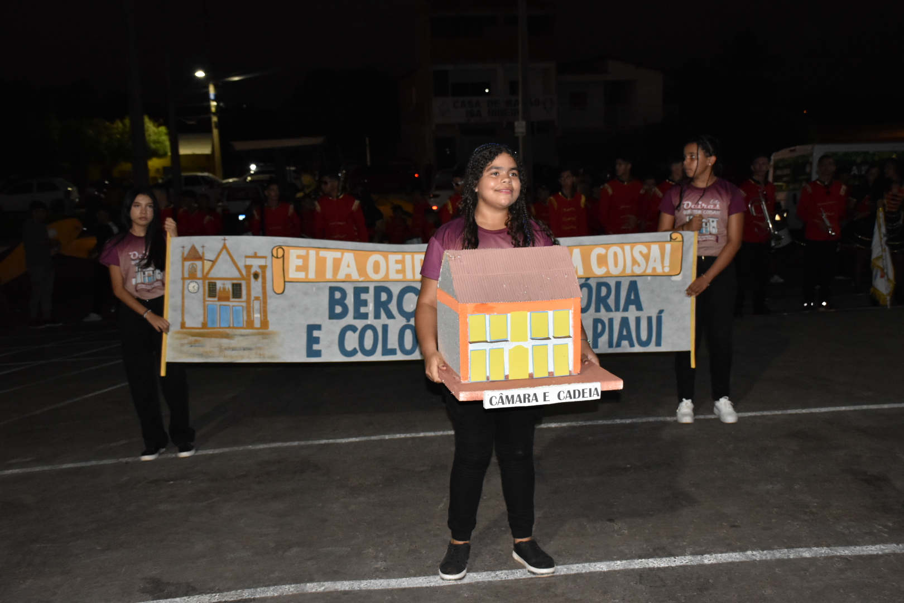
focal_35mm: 36
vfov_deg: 36.9
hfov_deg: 53.1
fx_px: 904
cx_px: 452
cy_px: 302
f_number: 4.5
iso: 1600
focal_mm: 24
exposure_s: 1/100
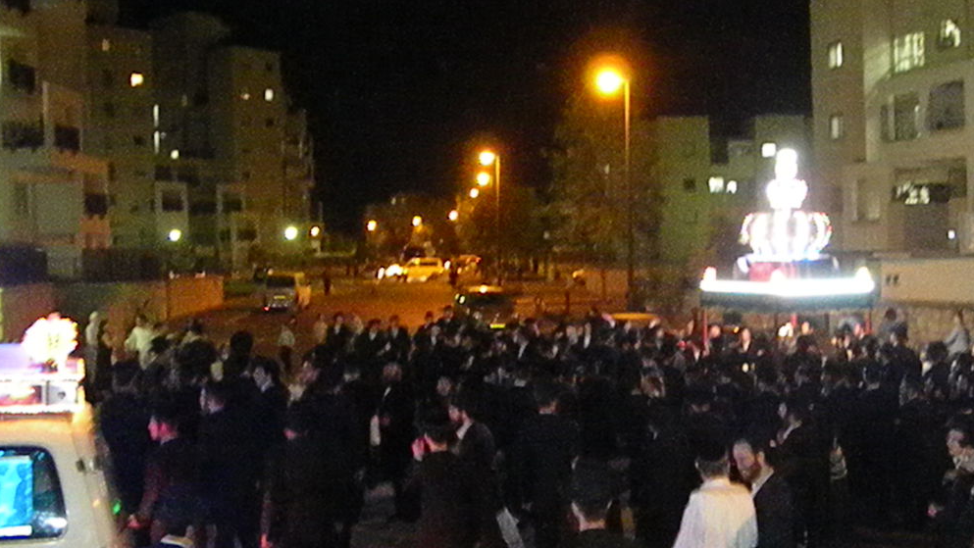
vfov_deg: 27.7
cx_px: 596
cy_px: 333
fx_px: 1111
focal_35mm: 43
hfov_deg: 47.0
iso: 3200
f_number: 3.5
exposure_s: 1/26
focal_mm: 5
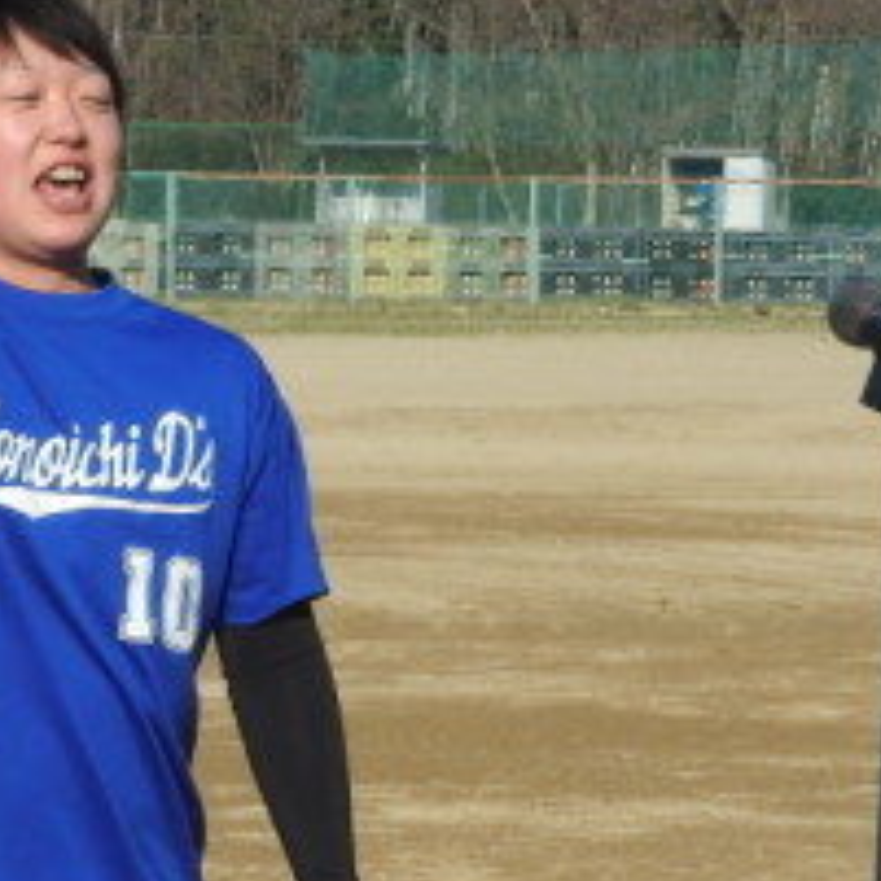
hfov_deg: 4.9
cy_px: 618
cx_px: -22
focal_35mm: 356
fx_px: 10251
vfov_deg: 4.9
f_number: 5
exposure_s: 1/640
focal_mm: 24.2
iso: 100
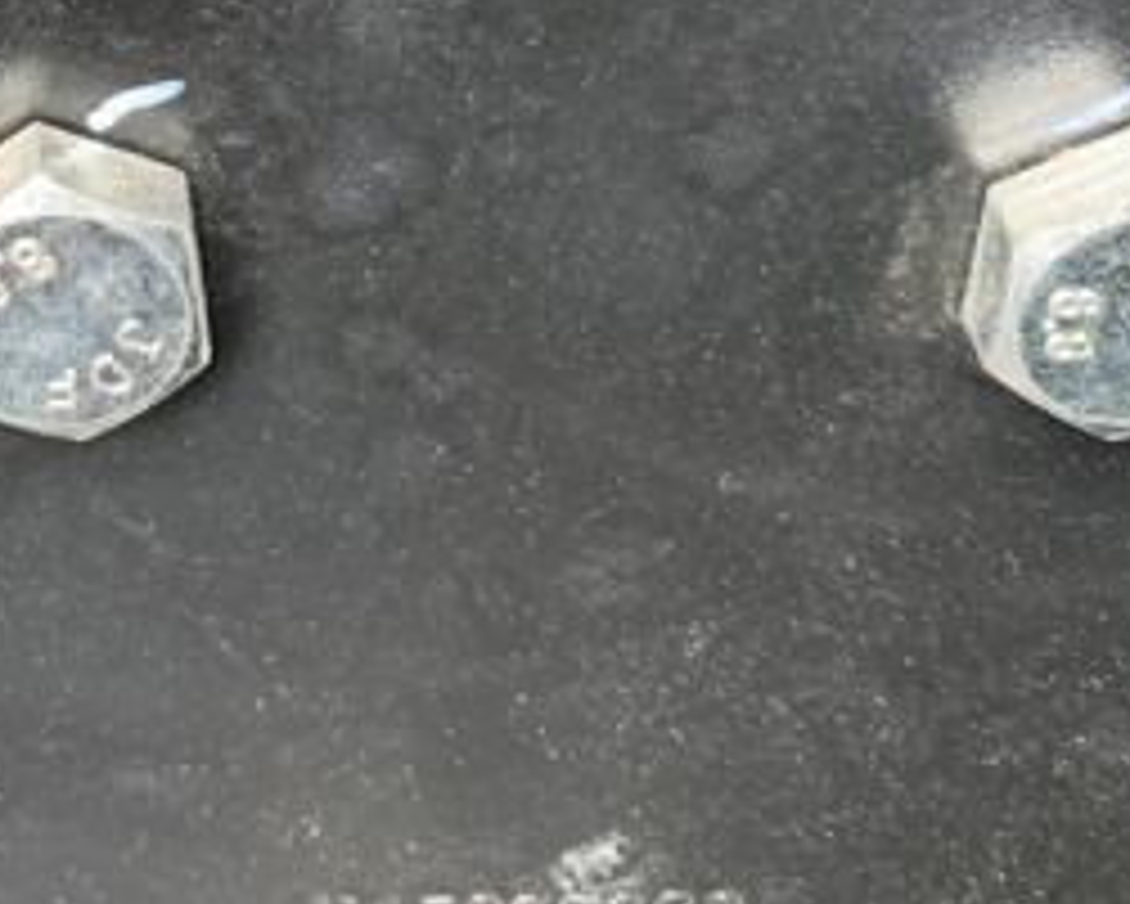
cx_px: 113
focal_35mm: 81
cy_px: -333
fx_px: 2710
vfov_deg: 17.5
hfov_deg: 23.0
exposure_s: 1/89
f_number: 1.8
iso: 100
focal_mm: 4.25
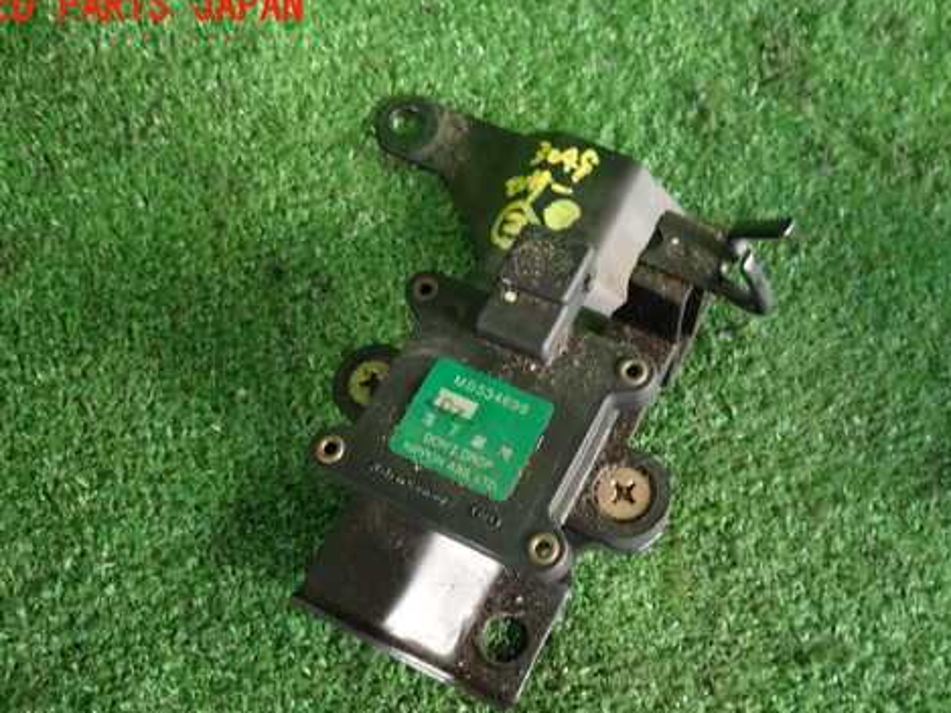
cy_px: 438
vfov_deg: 43.9
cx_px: 543
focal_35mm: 32
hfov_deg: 56.6
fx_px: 879
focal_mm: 4.5
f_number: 2
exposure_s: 1/60
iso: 160
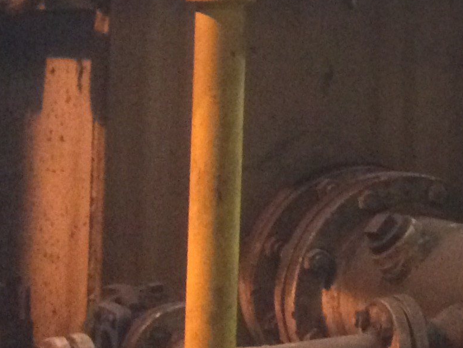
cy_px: -117
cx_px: 859
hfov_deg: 14.2
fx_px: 1619
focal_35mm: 121
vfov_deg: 11.9
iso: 500
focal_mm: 4.15
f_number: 2.2
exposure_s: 1/15
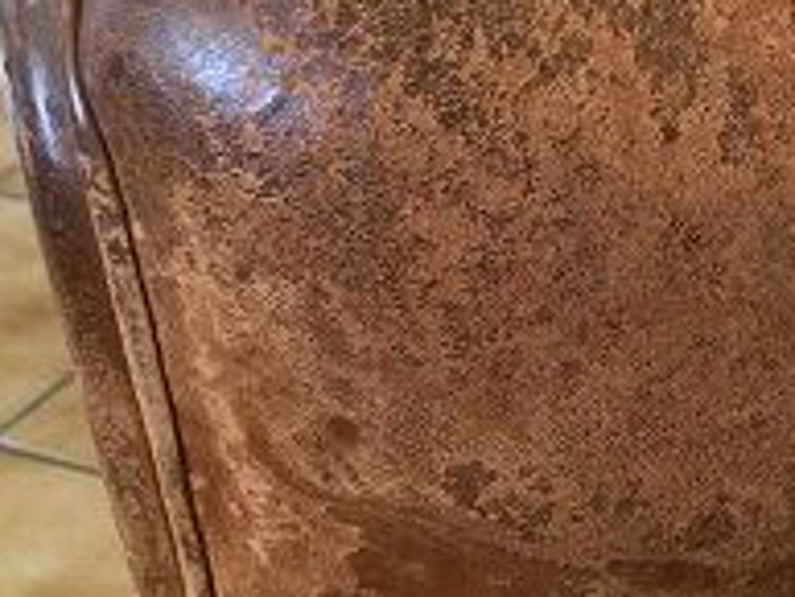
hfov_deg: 31.4
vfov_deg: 24.4
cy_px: 317
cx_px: 622
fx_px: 1379
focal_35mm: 60
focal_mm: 4.15
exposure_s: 1/17
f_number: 2.2
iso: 500
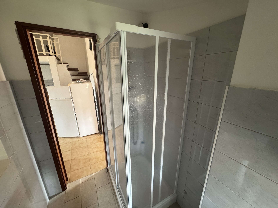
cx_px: 139
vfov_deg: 85.7
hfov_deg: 102.1
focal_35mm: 14
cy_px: 104
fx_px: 112
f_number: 2.2
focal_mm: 2.22
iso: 400
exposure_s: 1/60
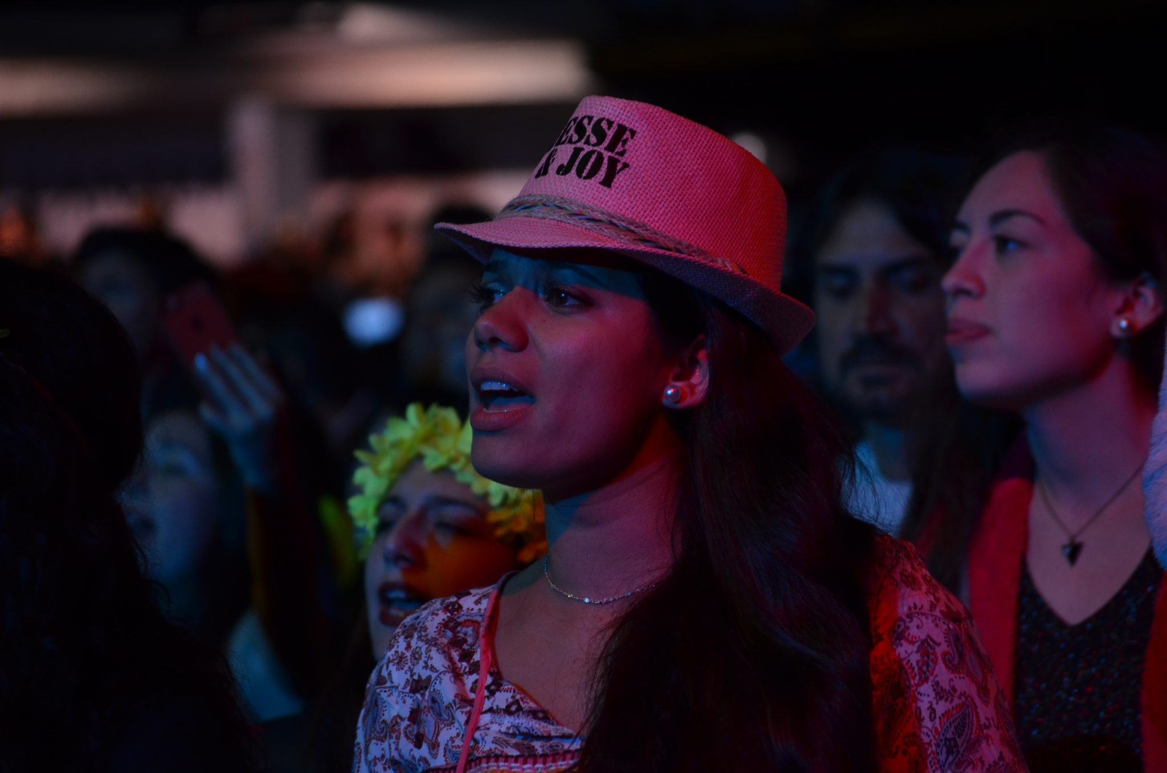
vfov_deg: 7.3
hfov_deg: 11.0
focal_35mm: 188
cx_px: 584
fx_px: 6065
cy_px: 386
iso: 800
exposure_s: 1/125
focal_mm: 125
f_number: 4.8
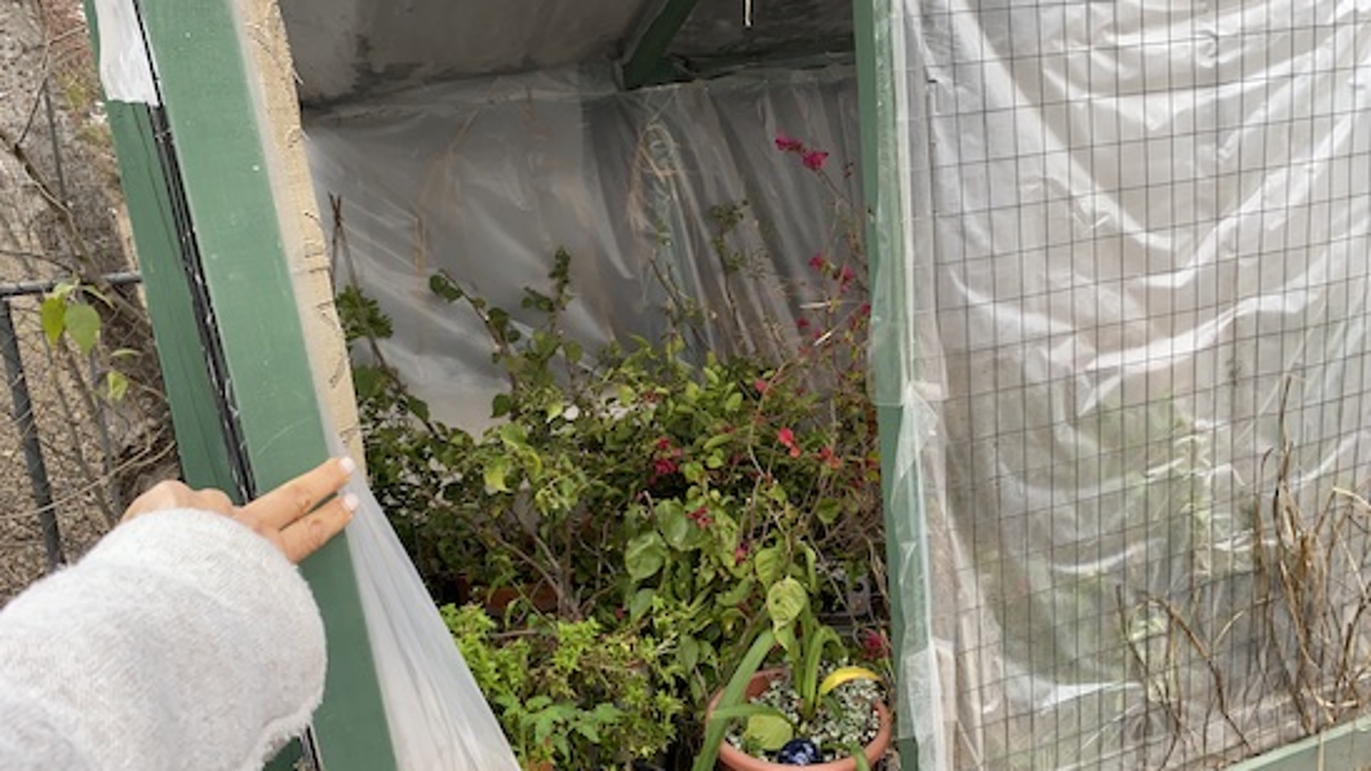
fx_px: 1127
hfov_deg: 62.6
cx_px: 726
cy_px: 380
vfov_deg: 37.8
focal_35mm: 31
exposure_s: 1/121
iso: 50
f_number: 1.8
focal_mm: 4.25
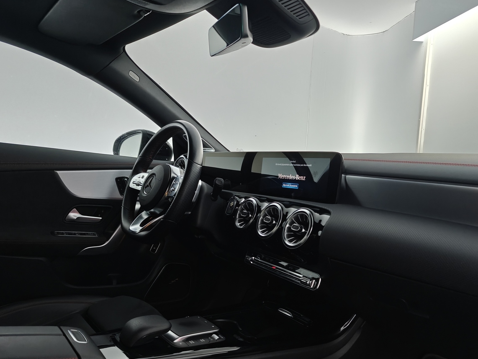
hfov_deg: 61.6
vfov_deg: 48.0
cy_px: 213
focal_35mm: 29
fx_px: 401
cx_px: 242
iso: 1000
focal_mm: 6.06
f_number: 1.6
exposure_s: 1/100
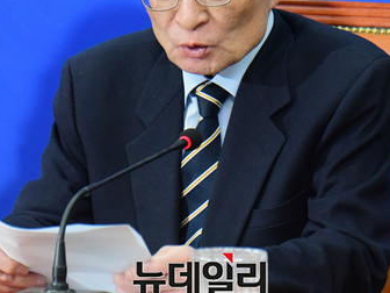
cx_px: 197
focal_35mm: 531
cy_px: 76
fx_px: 5982
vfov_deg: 2.8
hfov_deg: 3.7
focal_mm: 290
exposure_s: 1/400
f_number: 6.3
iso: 6400
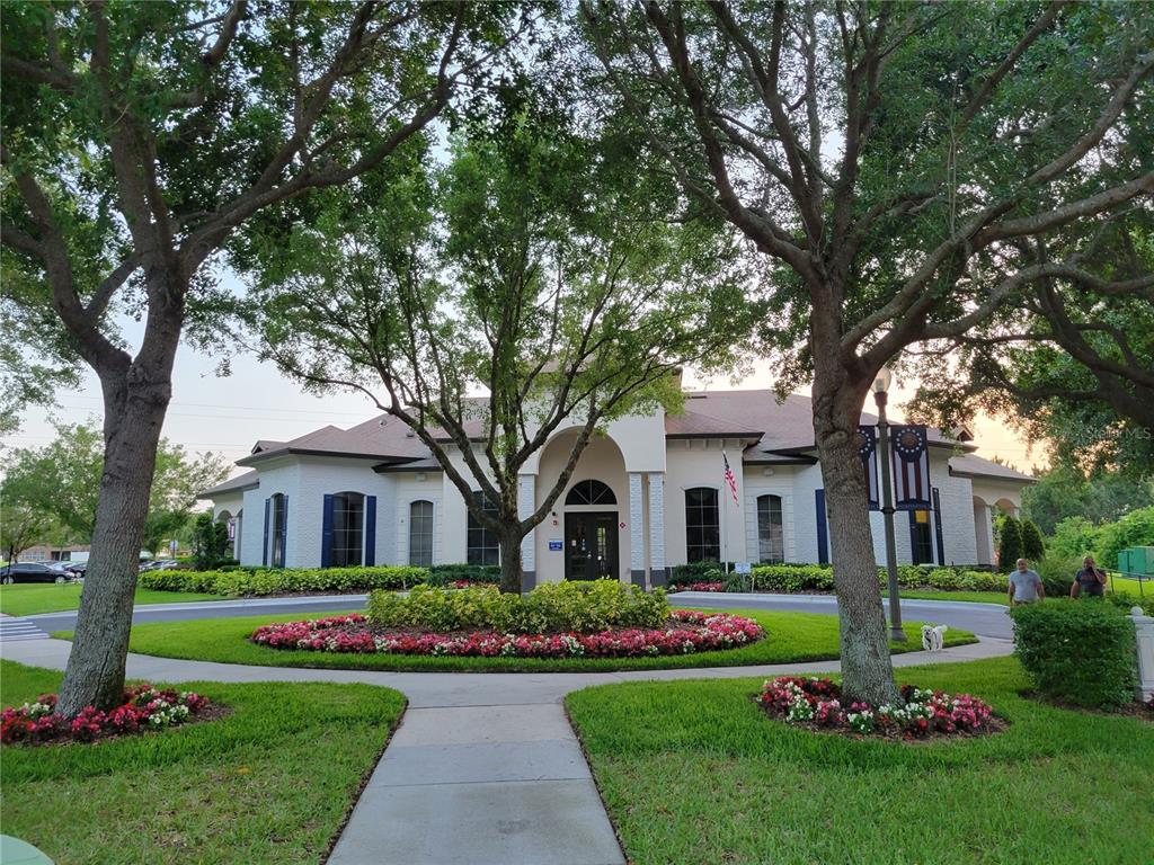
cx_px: 577
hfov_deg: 67.3
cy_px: 432
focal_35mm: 26
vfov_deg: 53.1
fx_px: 867
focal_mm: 5.4
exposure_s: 1/120
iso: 200
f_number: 1.8
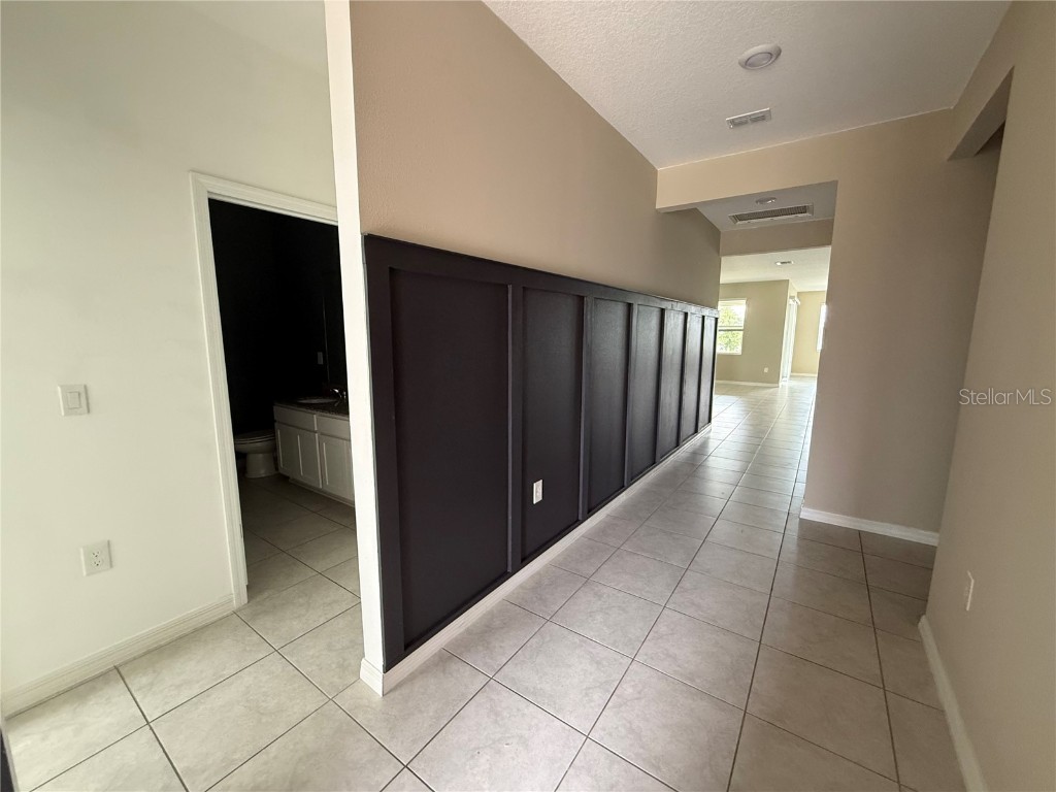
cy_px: 396
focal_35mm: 14
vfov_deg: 85.7
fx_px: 427
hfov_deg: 102.1
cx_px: 528
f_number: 2.2
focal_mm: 2.22
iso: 500
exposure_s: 1/60
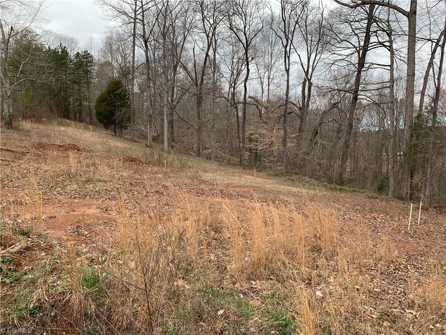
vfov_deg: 53.1
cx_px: 223
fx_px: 335
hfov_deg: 67.3
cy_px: 168
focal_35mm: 26
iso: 25
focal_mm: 4.25
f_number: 1.8
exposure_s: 1/439
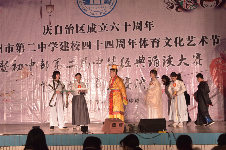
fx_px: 433
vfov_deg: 19.7
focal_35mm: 69
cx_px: 113
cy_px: 75
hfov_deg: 29.3
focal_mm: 46
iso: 320
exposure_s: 1/80
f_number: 5
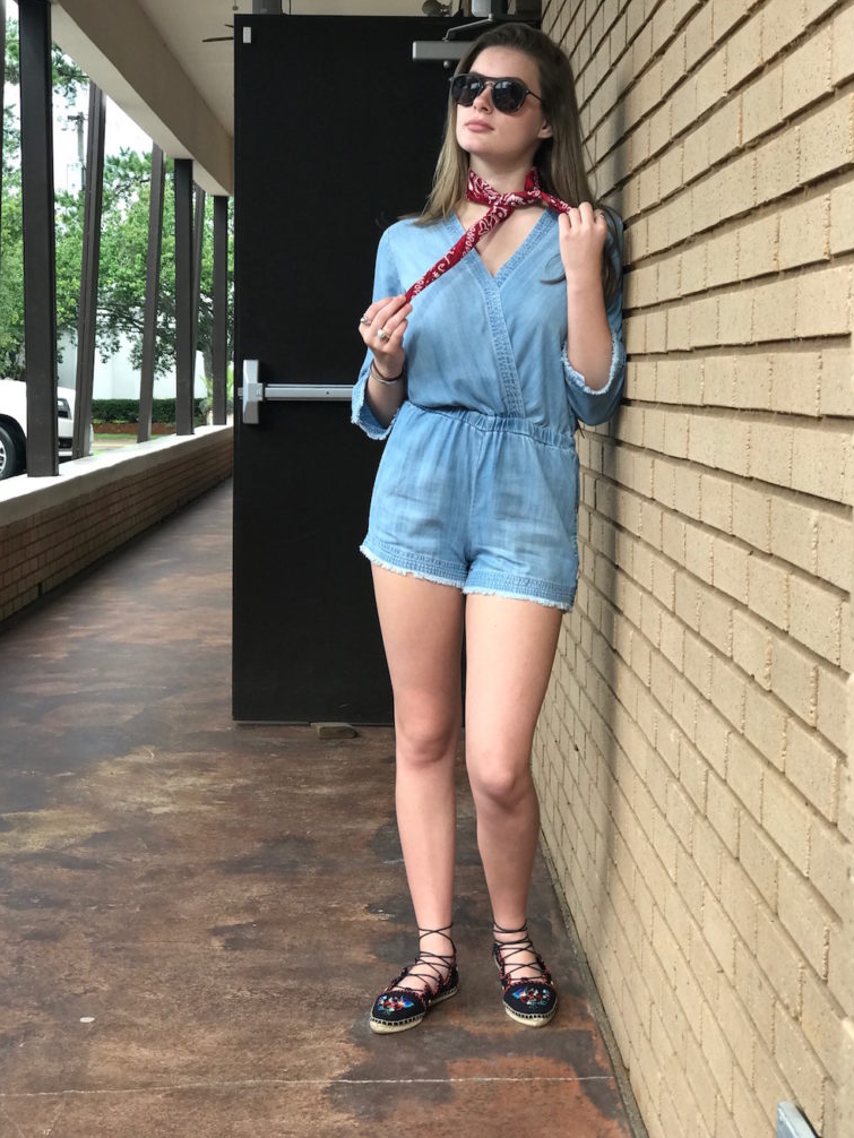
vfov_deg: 33.2
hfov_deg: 25.2
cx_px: 424
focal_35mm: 58
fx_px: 1907
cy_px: 578
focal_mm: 6.6
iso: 32
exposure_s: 1/60
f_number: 2.8
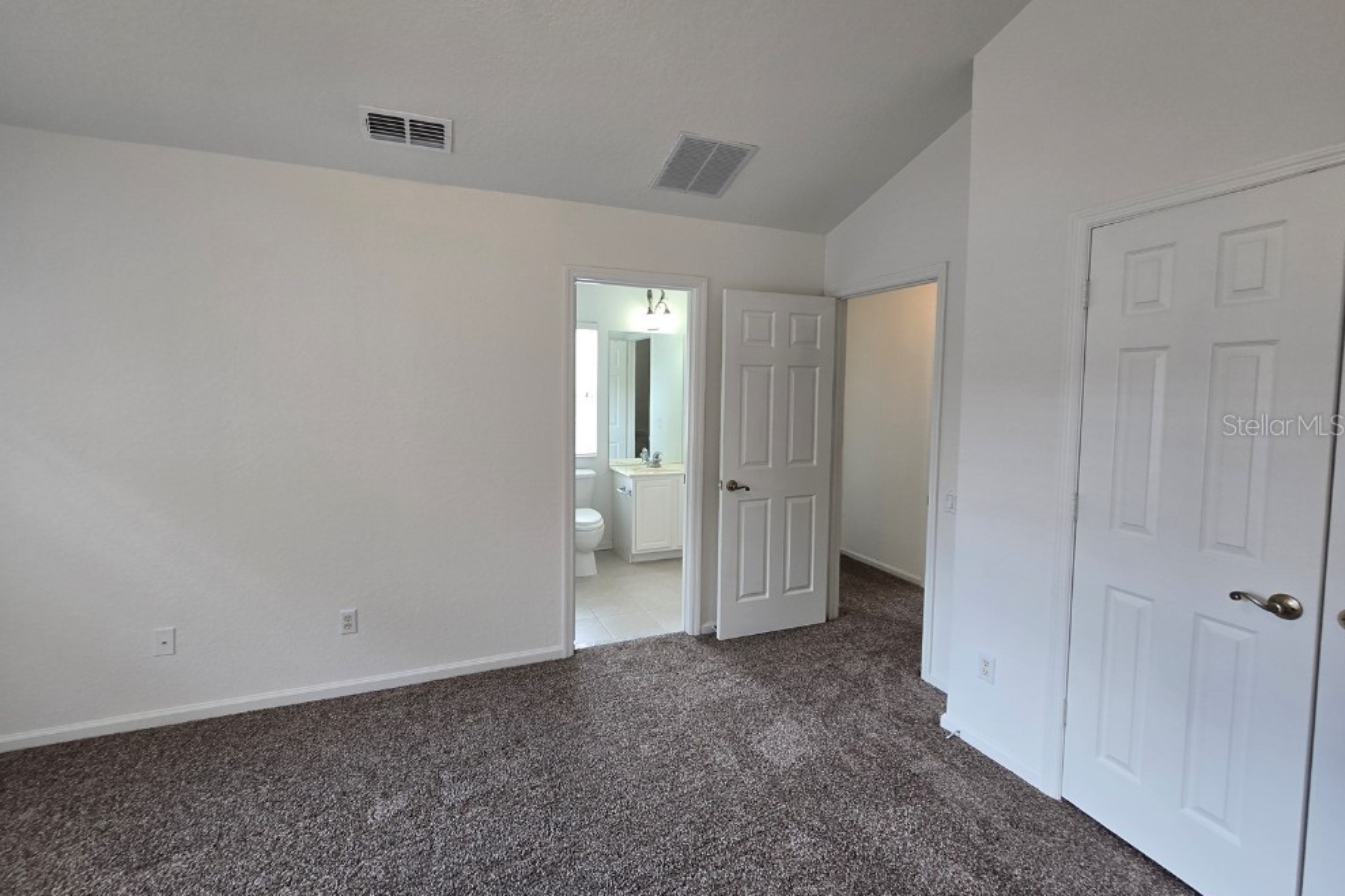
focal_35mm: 14
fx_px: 523
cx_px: 654
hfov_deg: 104.2
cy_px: 424
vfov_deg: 81.1
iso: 100
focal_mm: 2.2
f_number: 2.2
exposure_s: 1/60
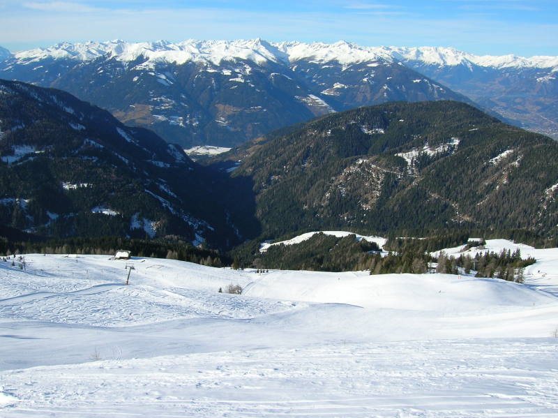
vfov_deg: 41.8
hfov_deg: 54.0
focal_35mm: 34
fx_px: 548
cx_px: 279
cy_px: 209
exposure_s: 1/475
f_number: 4.9
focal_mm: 5.7
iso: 50
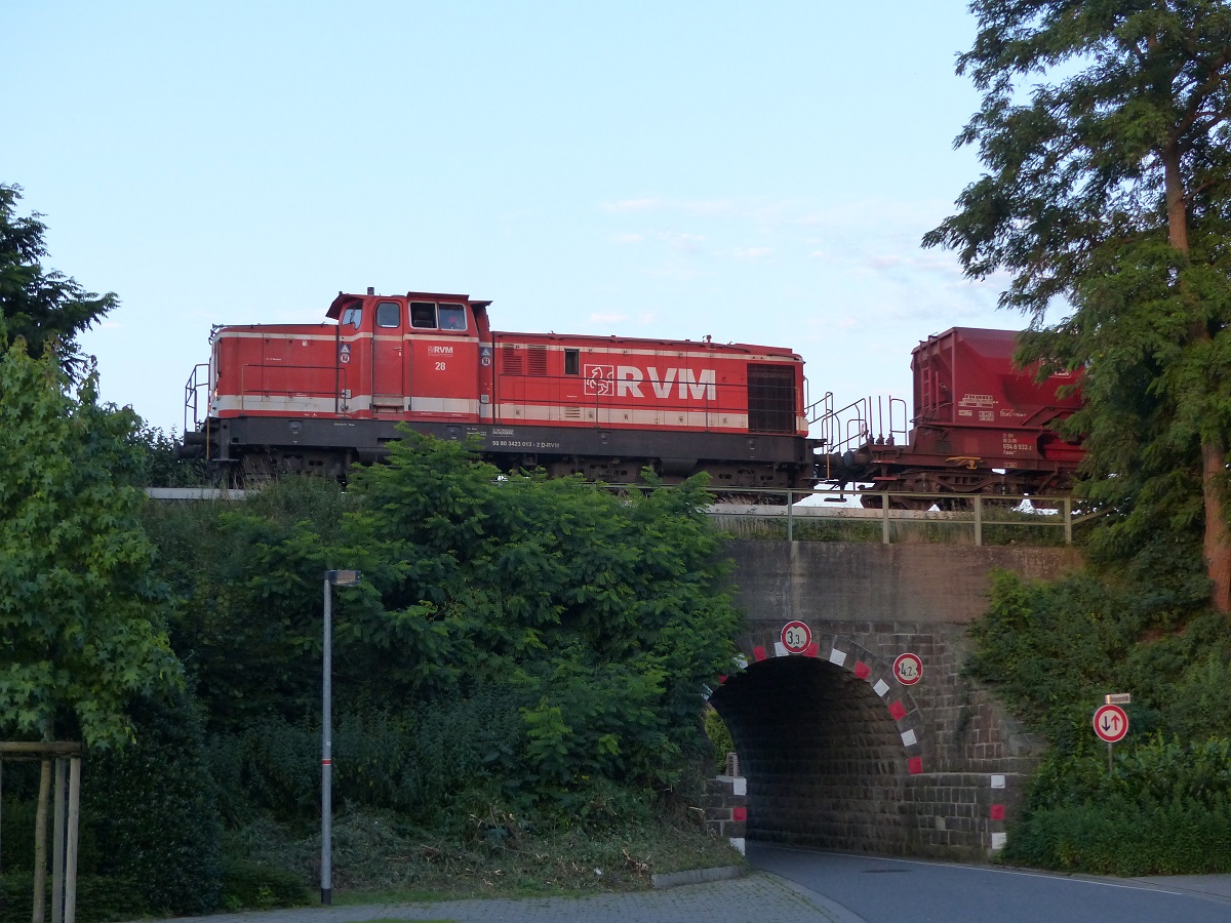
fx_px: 2240
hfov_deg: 30.7
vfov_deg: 23.3
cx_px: 616
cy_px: 462
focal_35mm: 63
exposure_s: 1/250
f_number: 3.2
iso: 320
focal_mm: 11.4
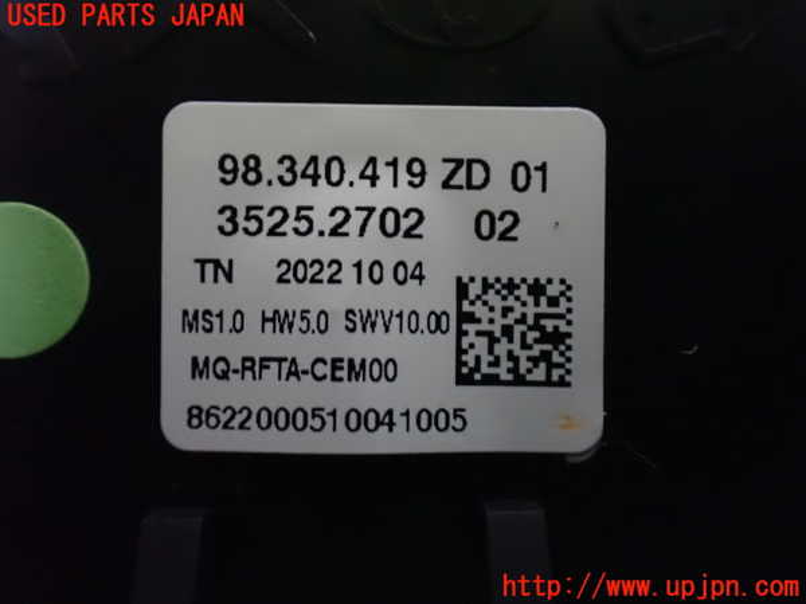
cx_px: 403
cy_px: 302
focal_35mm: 30
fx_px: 699
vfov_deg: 46.8
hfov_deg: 60.0
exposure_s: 1/13
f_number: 2.3
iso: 1600
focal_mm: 5.4
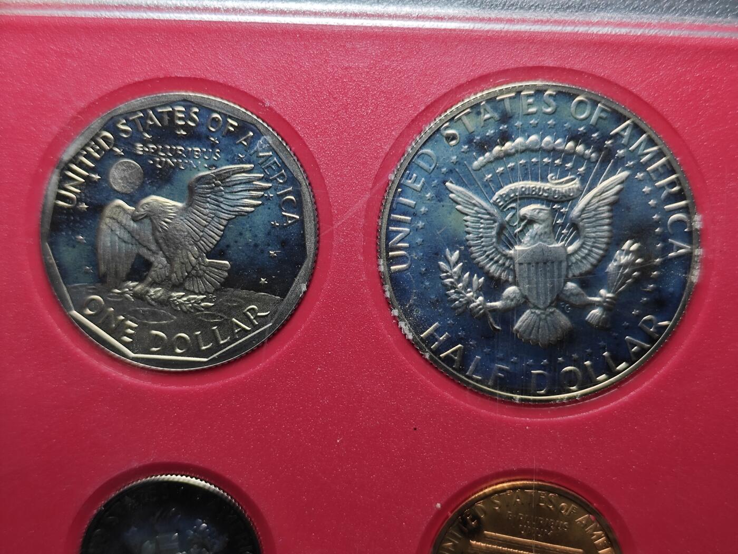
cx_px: 369
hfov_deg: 38.9
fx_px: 1045
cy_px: 277
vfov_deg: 29.7
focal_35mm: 49
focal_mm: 5.84
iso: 50
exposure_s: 1/100
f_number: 1.6
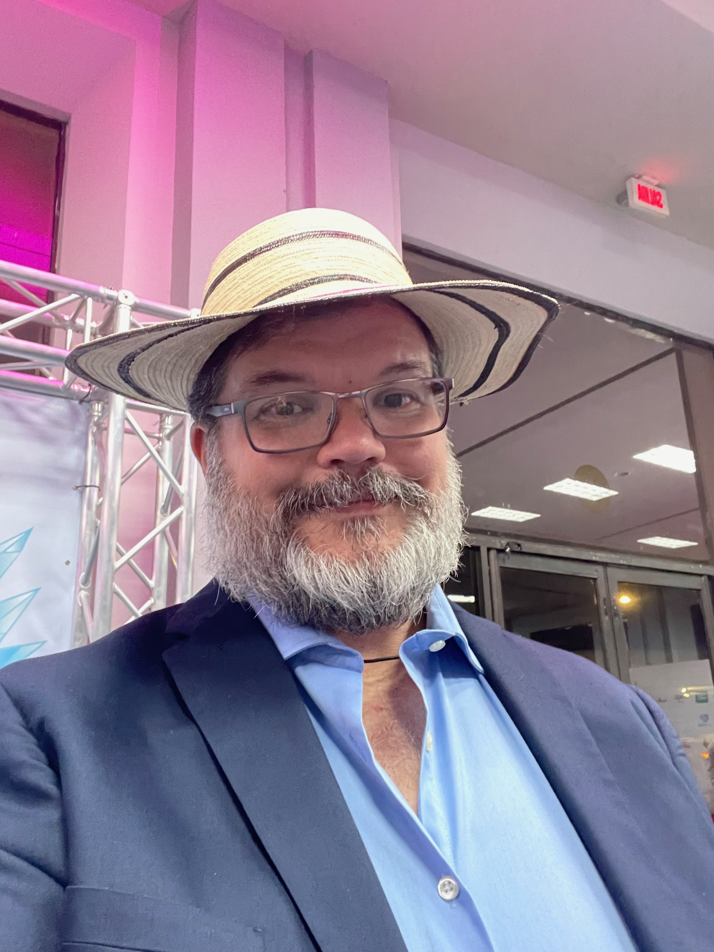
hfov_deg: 46.8
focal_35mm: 30
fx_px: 825
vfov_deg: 60.0
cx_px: 357
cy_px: 476
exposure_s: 1/24
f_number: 2.2
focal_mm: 2.71
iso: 800
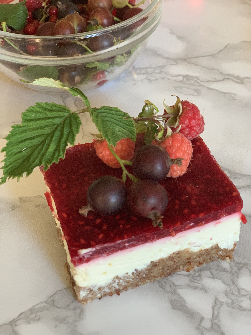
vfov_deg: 36.8
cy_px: 168
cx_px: 126
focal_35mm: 52
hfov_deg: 28.0
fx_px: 503
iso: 160
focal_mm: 6
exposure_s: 1/60
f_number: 2.4
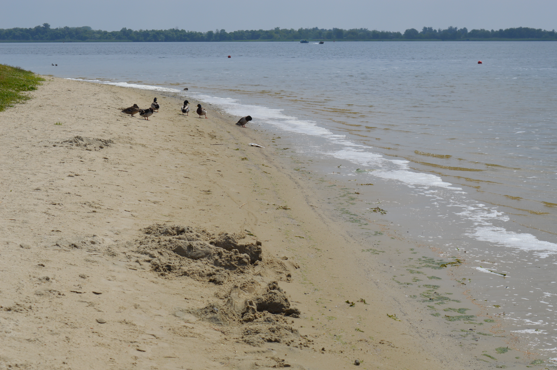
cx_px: 278
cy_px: 185
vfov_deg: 16.5
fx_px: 1275
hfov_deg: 24.6
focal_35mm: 82
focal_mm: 55
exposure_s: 1/400
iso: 100
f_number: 10
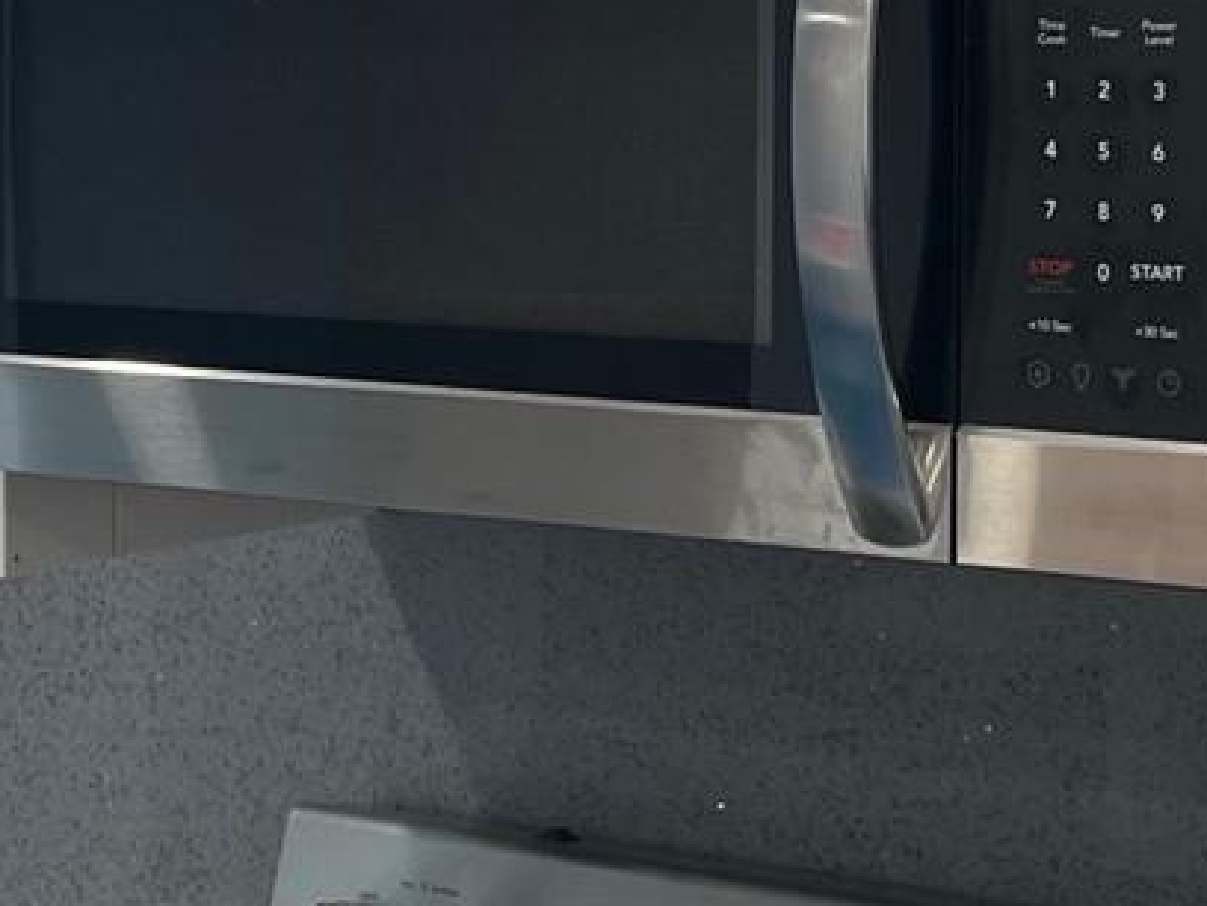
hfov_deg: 19.2
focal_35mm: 102
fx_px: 3557
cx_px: 751
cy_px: 127
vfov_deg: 14.4
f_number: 1.6
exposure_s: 1/120
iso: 64
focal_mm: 5.1
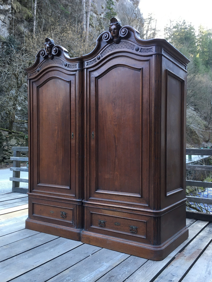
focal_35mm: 29
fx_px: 237
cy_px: 141
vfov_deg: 61.7
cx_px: 106
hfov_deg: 48.2
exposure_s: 1/33
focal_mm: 4.15
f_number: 2.2
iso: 40
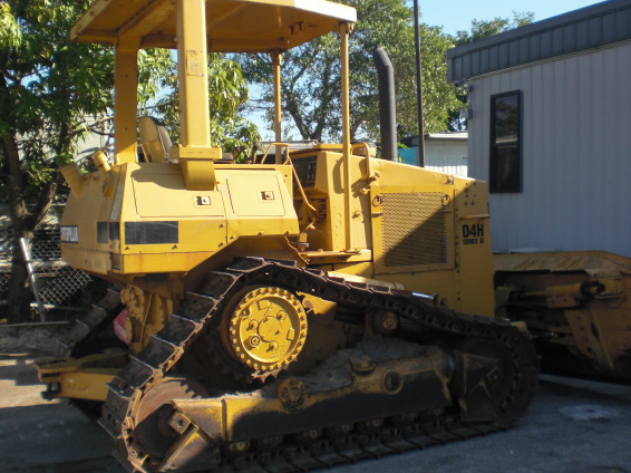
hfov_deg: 43.8
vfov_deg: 33.6
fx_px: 783
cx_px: 341
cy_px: 231
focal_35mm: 43
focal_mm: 6.3
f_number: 3.1
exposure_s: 1/500
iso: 64
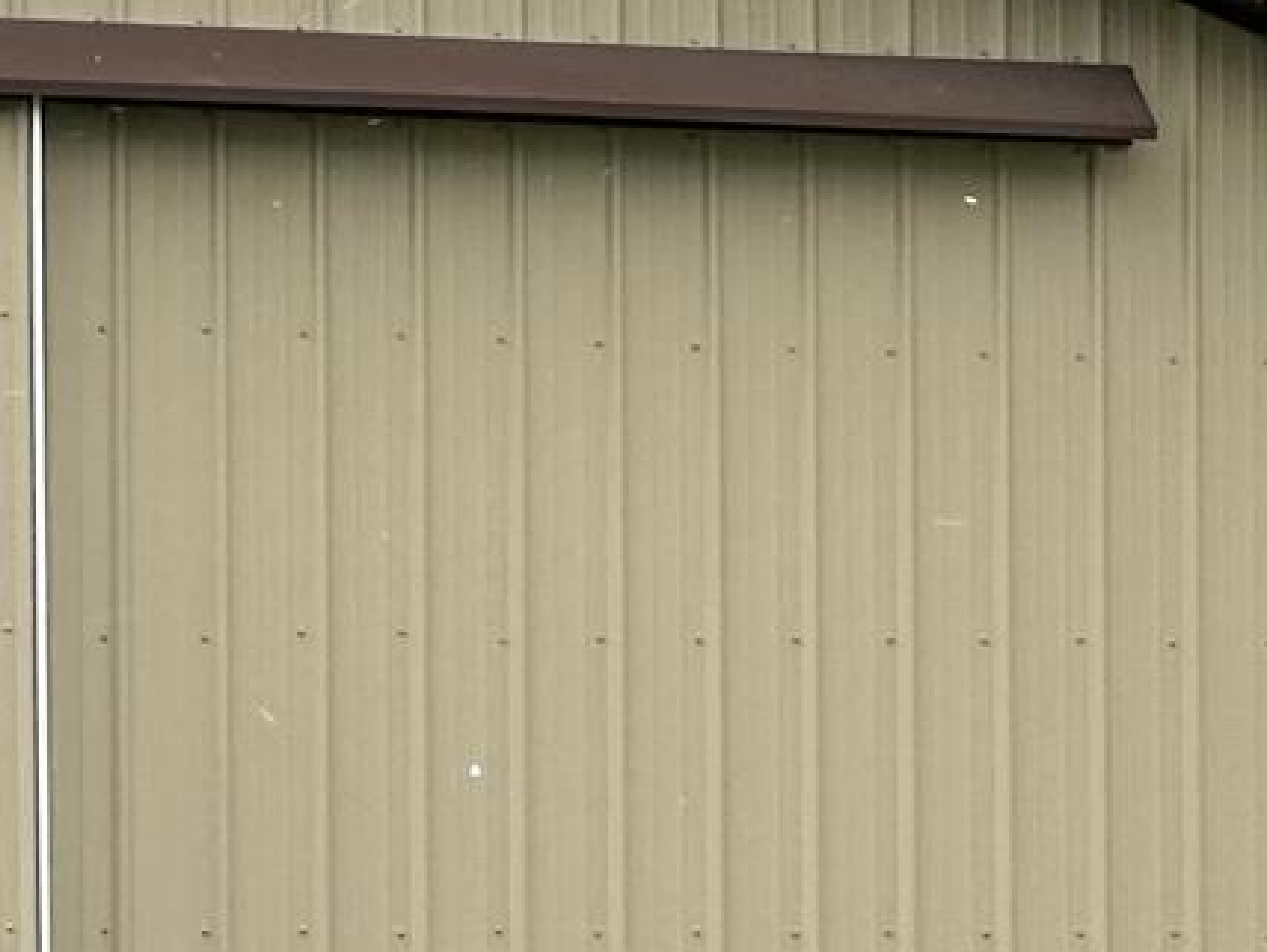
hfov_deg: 5.3
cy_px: 365
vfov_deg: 4.0
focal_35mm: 369
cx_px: -297
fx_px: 13517
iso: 32
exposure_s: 1/155
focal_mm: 9
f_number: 2.8
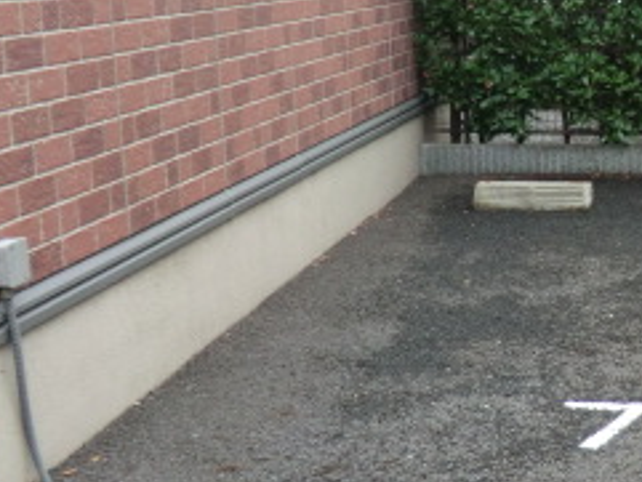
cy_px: 248
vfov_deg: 19.2
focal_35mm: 77
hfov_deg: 23.6
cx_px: 725
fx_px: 1429
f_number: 3.5
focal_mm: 5.2
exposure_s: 1/60
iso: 125
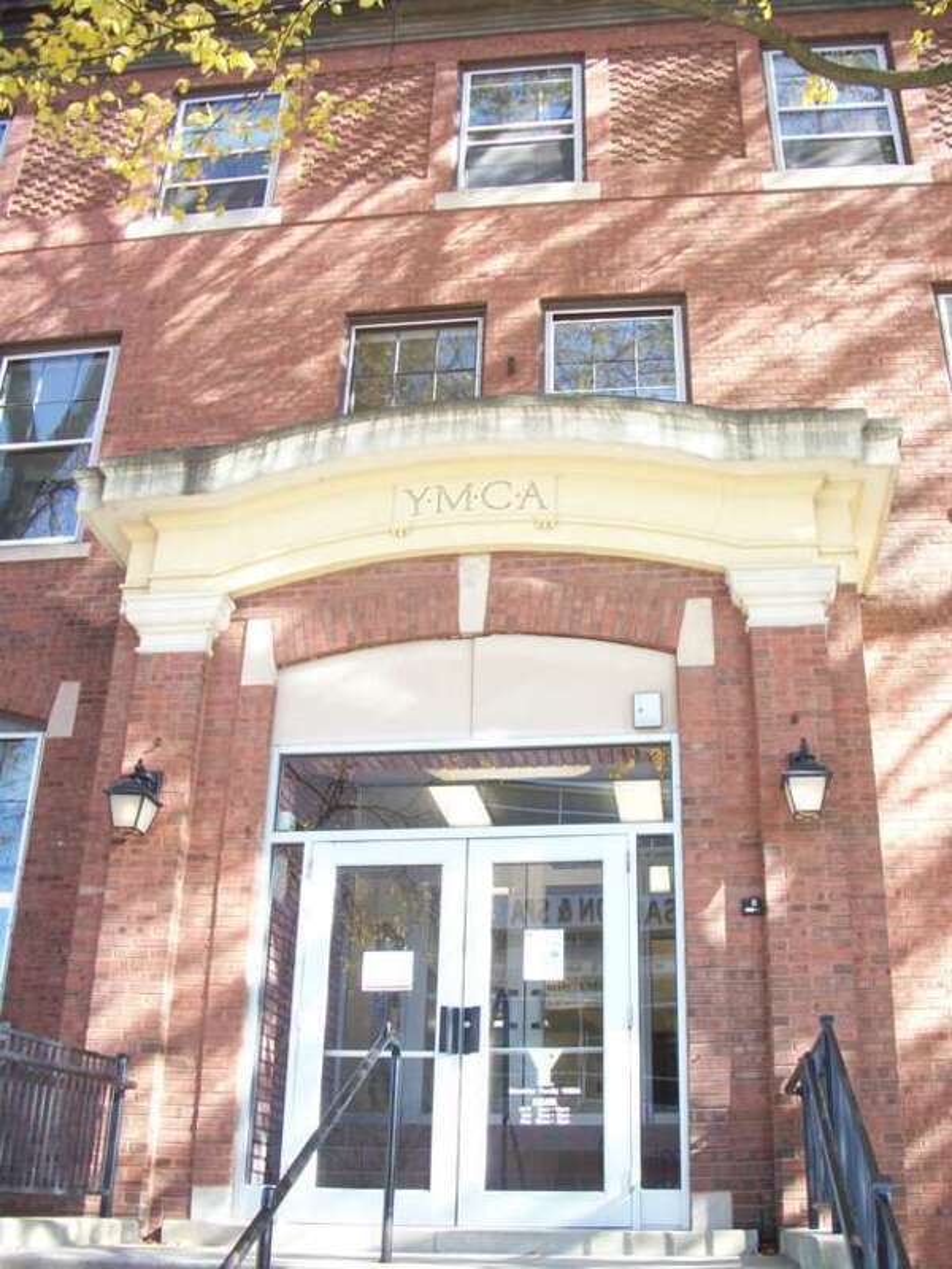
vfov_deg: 52.6
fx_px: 1283
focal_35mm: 35
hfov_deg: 40.7
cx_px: 476
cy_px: 634
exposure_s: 1/100
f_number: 3.1
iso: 80
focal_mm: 6.3
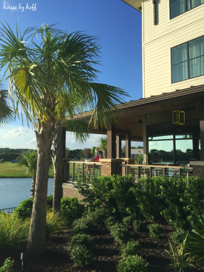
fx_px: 228
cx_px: 102
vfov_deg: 61.7
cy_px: 136
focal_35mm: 29
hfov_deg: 48.2
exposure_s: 1/1647
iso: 32
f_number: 2.2
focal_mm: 4.15
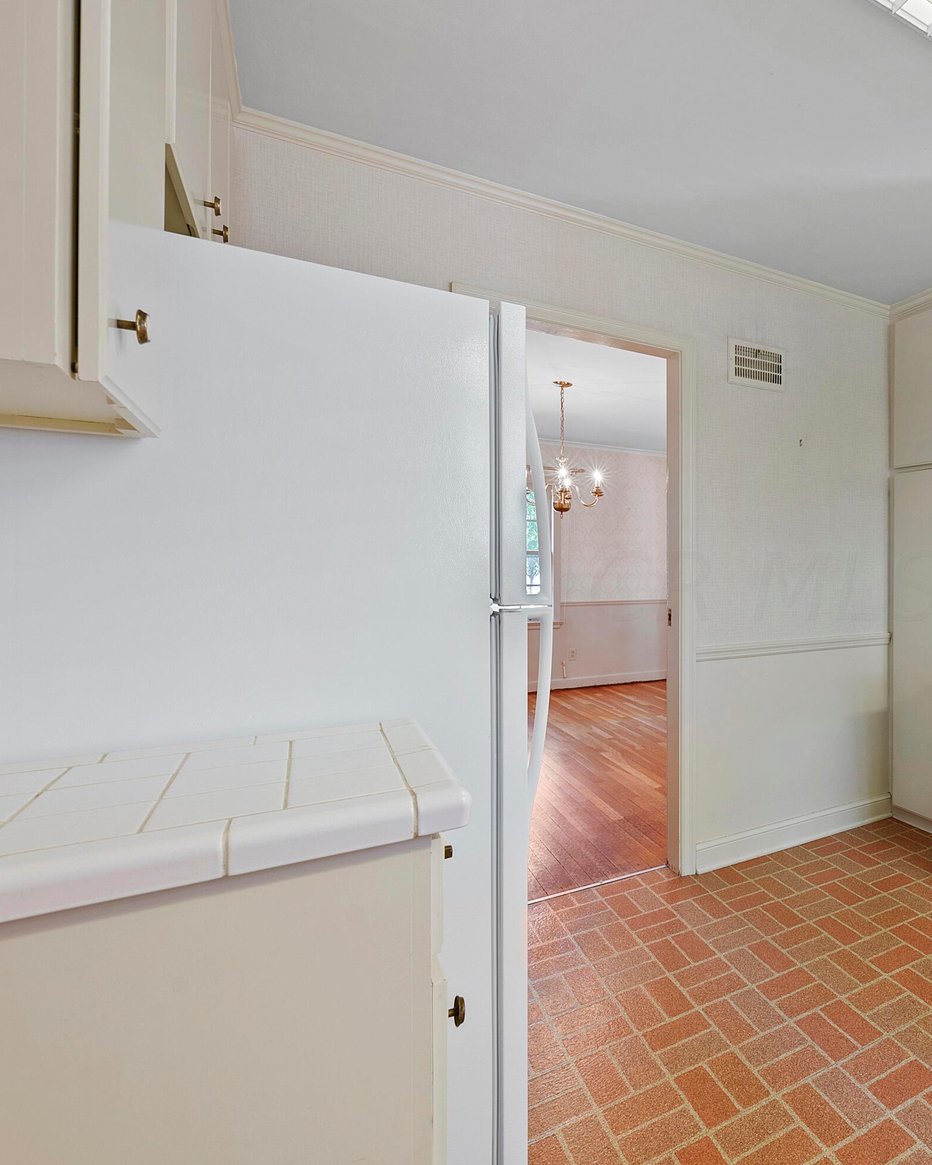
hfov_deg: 61.5
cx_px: 766
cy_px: 585
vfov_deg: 80.4
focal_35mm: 20
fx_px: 690
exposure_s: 1/2.5
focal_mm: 14
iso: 640
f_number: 9
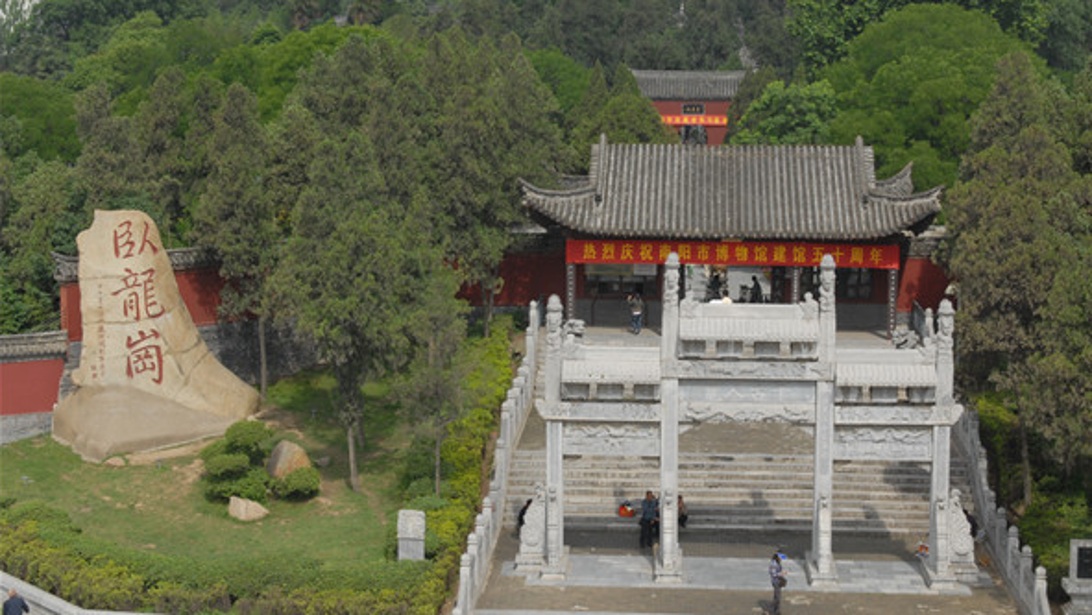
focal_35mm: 67
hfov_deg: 31.4
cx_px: 552
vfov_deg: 18.0
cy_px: 278
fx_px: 1941
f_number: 16
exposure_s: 1/90
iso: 200
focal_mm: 42
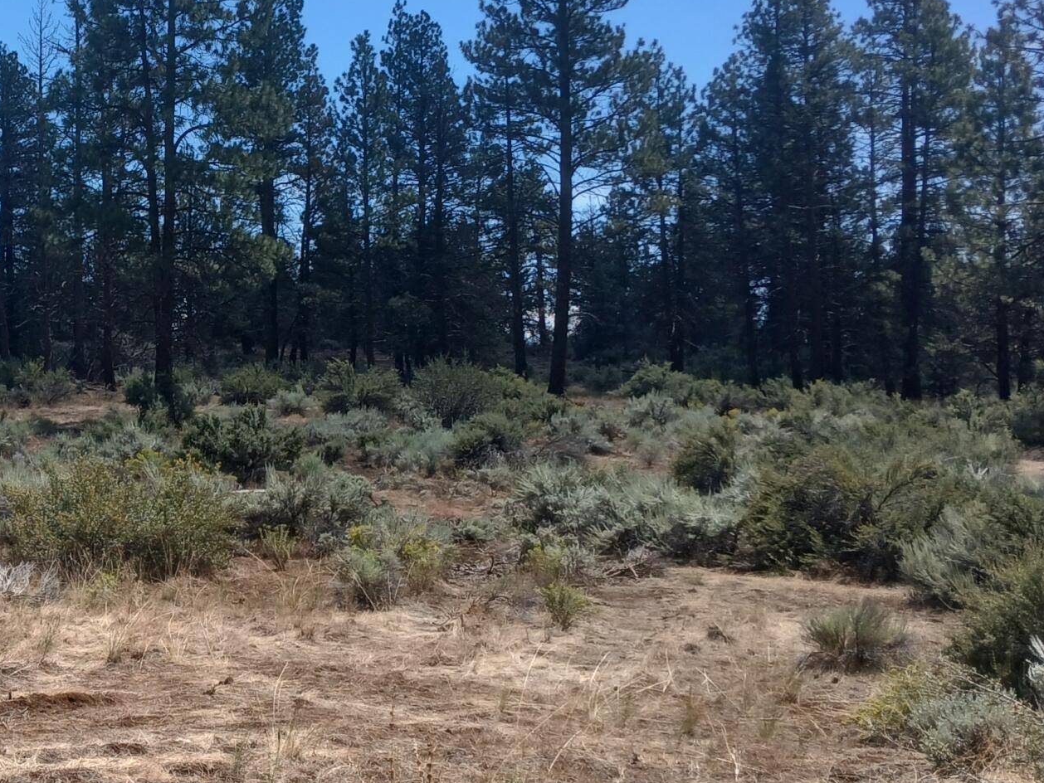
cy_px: 353
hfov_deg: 28.9
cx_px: -33
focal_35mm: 62
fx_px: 1870
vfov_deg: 23.6
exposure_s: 1/654
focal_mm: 3.98
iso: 20
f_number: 1.8
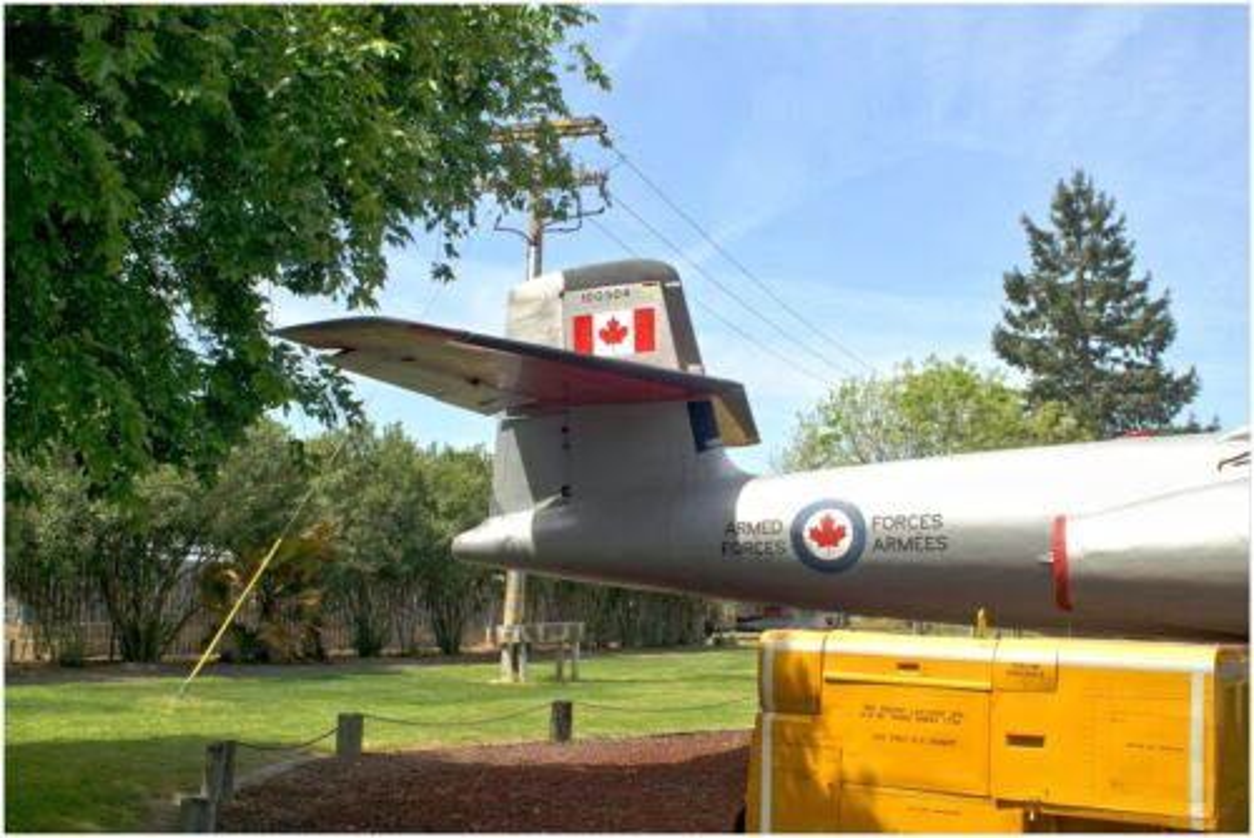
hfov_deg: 46.4
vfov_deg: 31.9
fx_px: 1464
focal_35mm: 42
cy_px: 419
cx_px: 627
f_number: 8
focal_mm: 28
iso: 100
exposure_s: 1/250
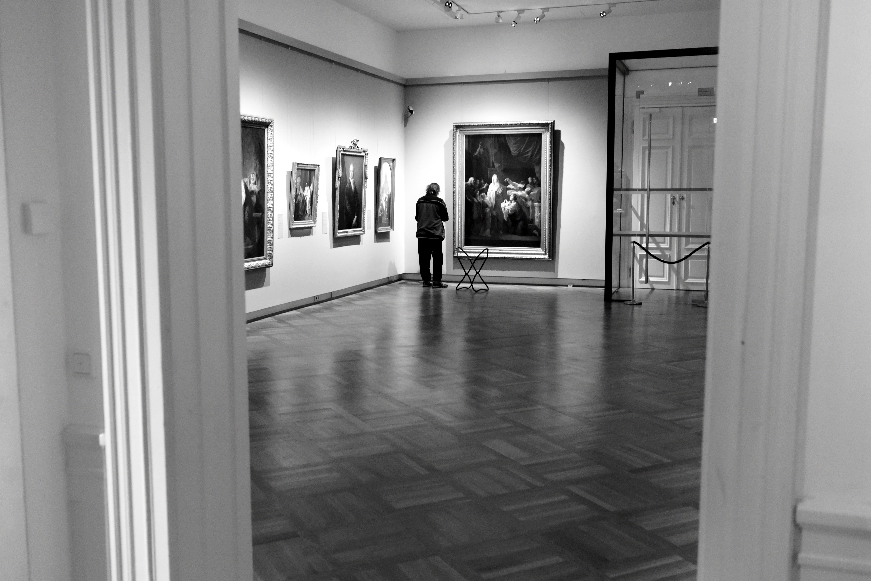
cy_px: 290
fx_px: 847
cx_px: 436
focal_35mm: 35
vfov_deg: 37.9
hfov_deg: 54.4
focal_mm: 35
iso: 6400
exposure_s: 1/60
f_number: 4
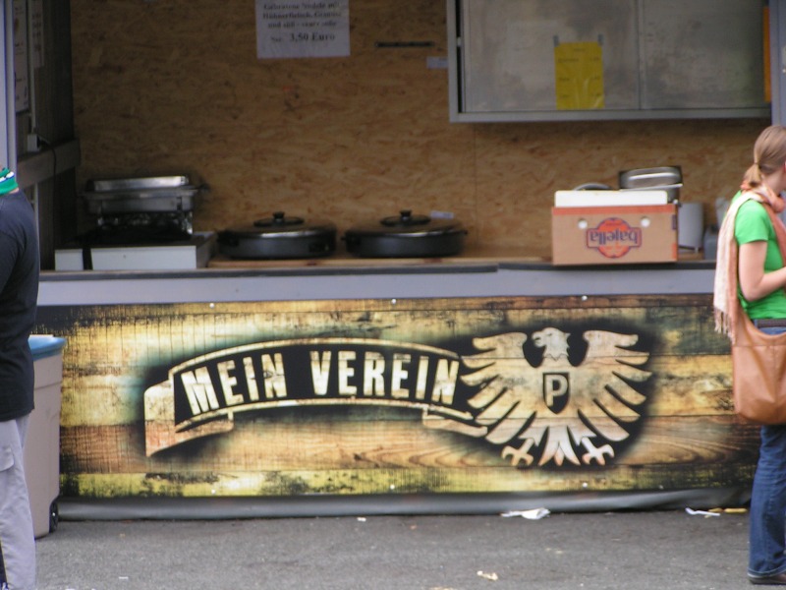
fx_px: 4087
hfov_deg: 11.0
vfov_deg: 8.2
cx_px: 393
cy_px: 295
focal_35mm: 180
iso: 50
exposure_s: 1/250
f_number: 3.5
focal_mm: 27.5
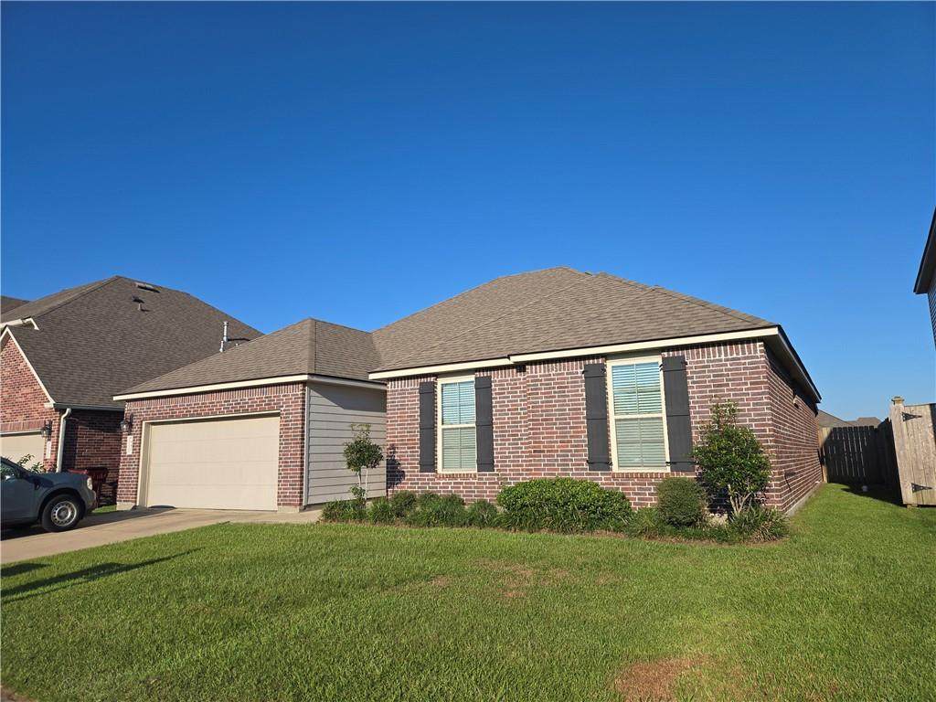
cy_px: 351
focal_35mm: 23
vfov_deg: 58.9
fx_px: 622
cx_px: 468
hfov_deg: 73.9
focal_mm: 5.4
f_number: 1.8
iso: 25
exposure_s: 1/2204
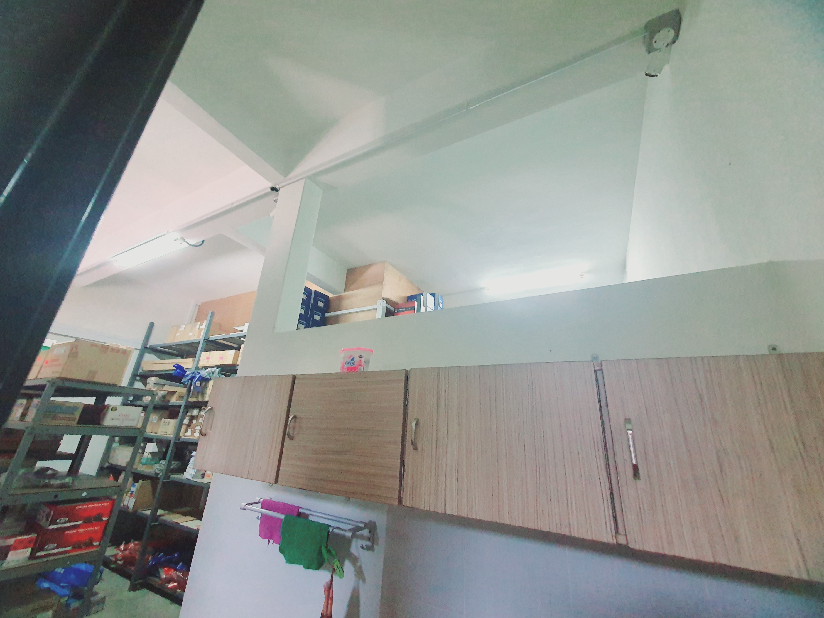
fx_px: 309
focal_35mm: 13
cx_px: 412
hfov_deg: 106.2
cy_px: 309
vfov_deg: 89.9
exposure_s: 1/33
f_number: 2.2
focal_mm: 1.8
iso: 400
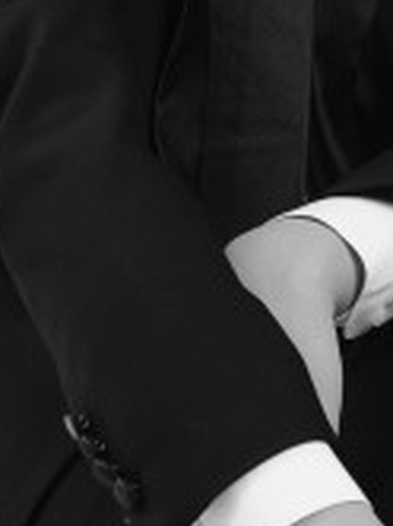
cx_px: 41
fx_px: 5843
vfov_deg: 5.1
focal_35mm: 385
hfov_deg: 3.8
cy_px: -246
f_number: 8
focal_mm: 110
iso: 100
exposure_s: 1/125
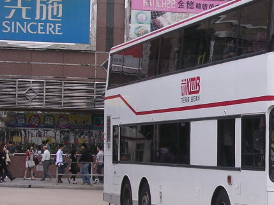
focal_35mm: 125
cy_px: 108
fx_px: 990
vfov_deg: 11.9
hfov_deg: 15.6
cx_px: 247
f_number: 3.6
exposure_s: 1/515
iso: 200
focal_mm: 10.2
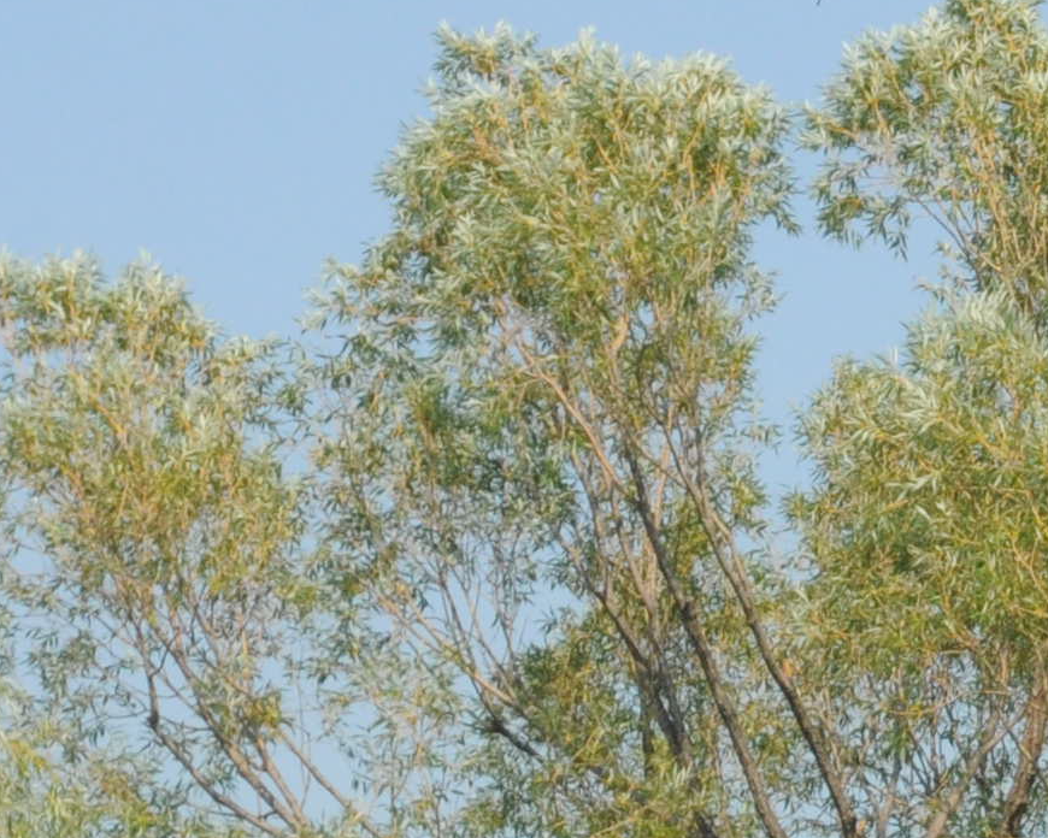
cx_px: 2286
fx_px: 5376
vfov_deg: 8.5
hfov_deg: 10.1
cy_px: 1601
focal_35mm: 173
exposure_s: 1/400
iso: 500
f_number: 16
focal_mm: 25
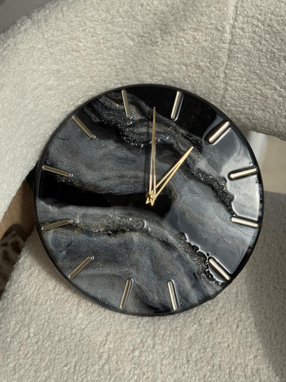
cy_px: 191
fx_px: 529
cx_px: 143
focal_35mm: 48
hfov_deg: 30.3
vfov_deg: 39.7
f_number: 1.78
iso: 64
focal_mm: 6.76
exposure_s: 1/7143
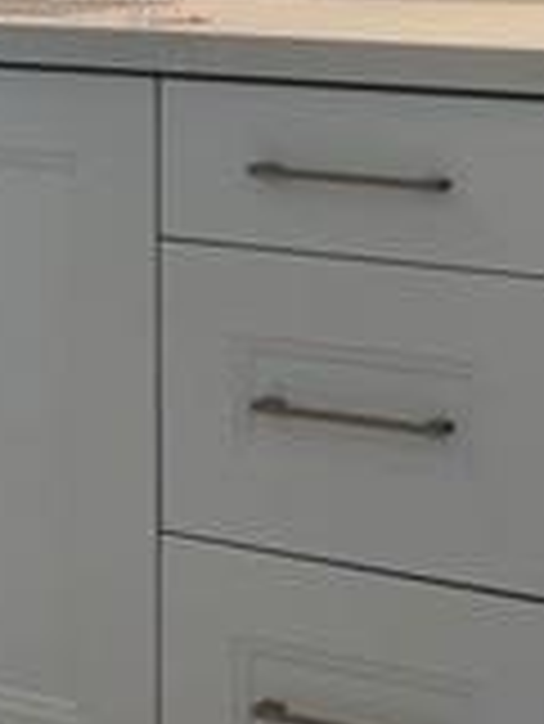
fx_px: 2595
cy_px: -22
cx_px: -103
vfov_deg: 15.5
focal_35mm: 124
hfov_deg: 11.7
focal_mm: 5.1
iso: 50
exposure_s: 1/120
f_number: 1.6
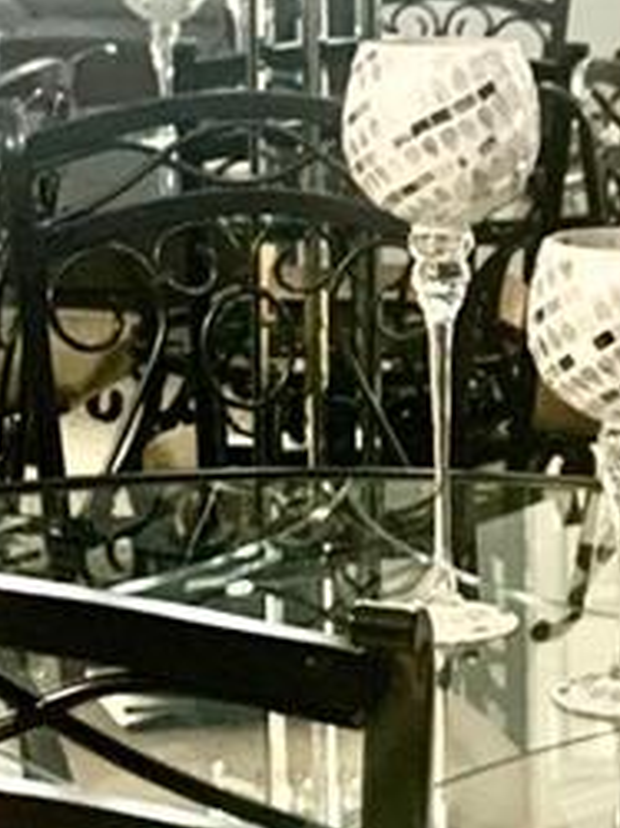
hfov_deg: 11.8
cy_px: 646
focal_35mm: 125
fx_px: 2990
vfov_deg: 15.7
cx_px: 467
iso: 320
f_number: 1.8
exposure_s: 1/60
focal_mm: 4.25
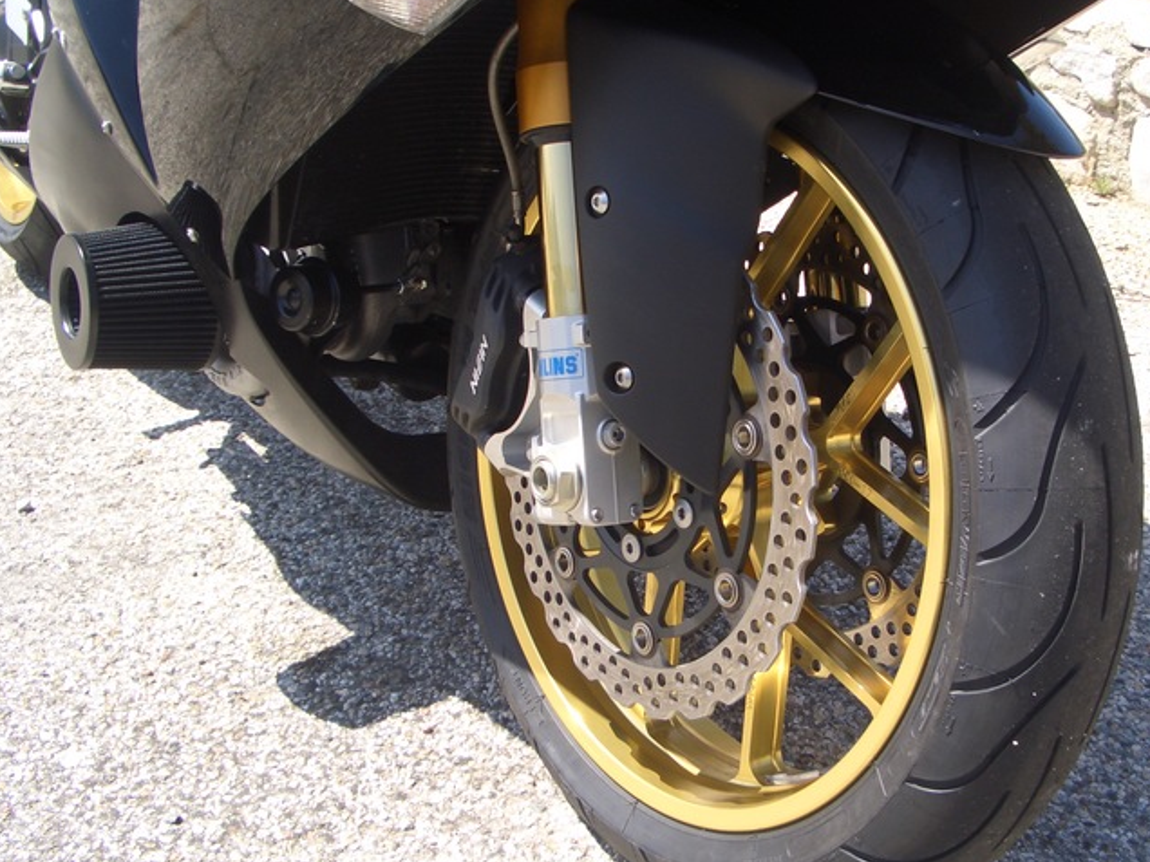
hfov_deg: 42.8
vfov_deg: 32.9
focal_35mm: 44
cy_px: 398
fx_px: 1462
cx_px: 683
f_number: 4.3
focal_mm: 5.8
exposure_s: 1/160
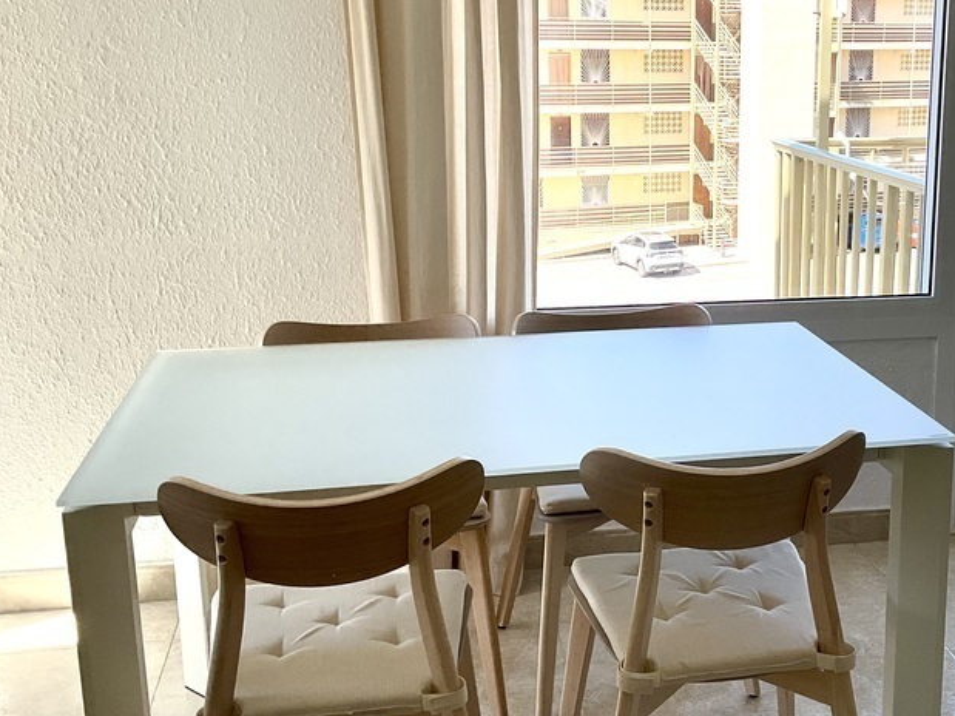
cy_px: 333
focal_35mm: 48
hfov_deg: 38.8
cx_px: 700
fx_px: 1324
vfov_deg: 30.2
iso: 16
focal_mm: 3
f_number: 1.8
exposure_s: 1/325
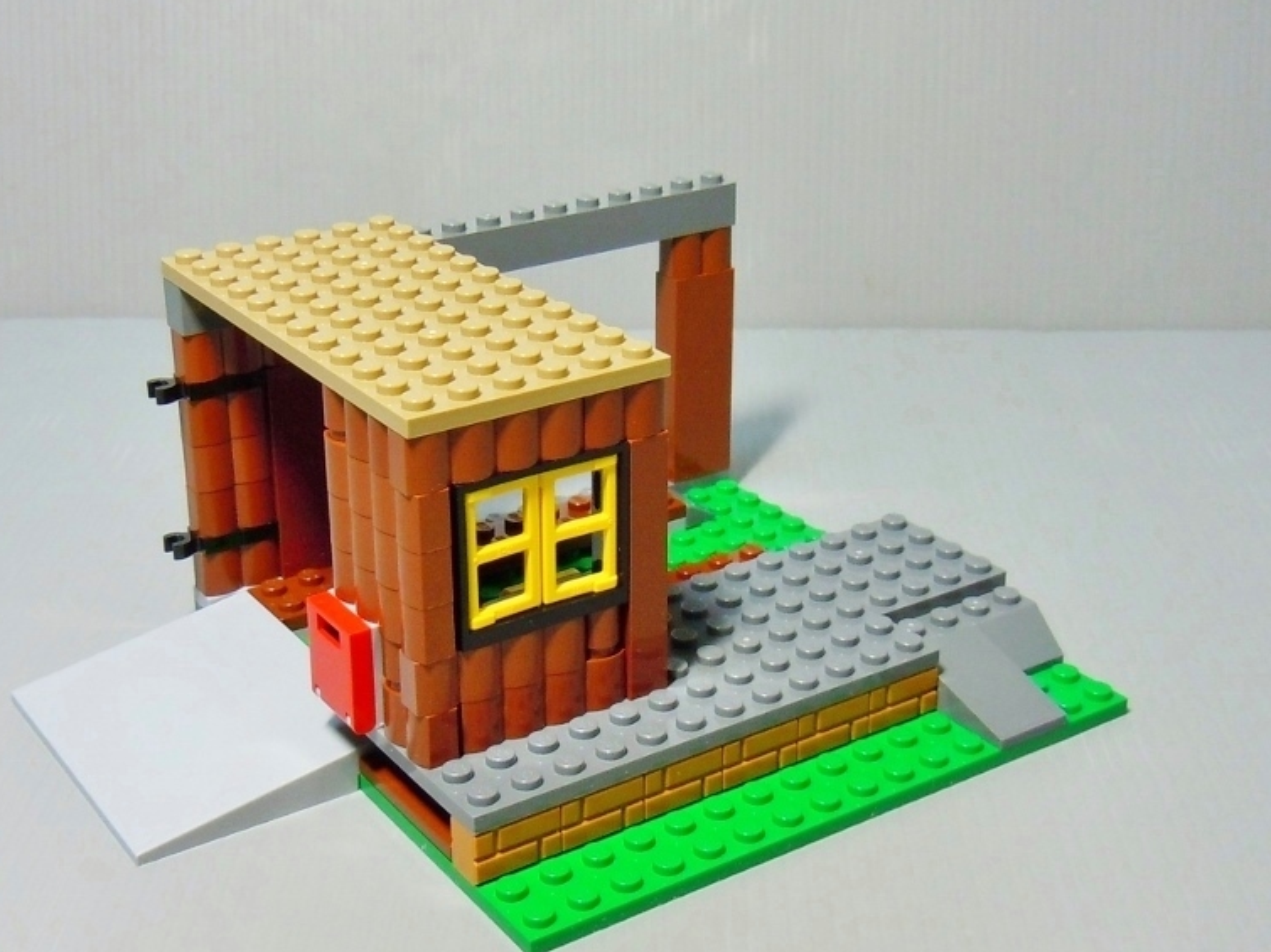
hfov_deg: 53.8
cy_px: 532
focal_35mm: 34
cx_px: 561
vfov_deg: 41.7
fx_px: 1248
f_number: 3.5
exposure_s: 1/10
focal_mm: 5.4
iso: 200
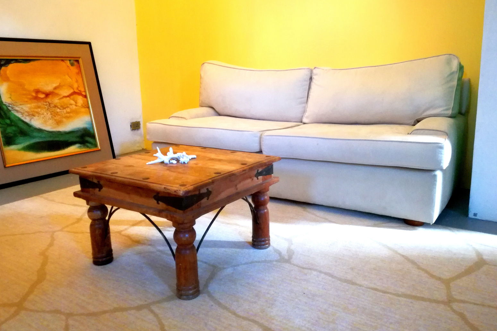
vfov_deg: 44.9
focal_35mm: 29
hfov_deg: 63.6
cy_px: 150
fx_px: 400
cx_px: 241
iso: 640
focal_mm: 3.79
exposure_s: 1/20
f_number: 2
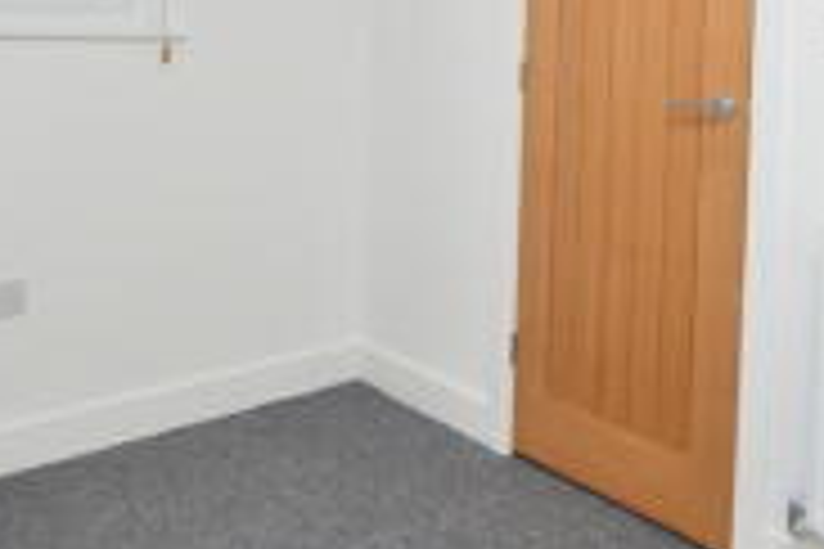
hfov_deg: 49.1
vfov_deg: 32.0
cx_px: 509
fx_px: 893
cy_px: 20
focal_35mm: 39
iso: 400
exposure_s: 1/160
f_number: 9
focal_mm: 10
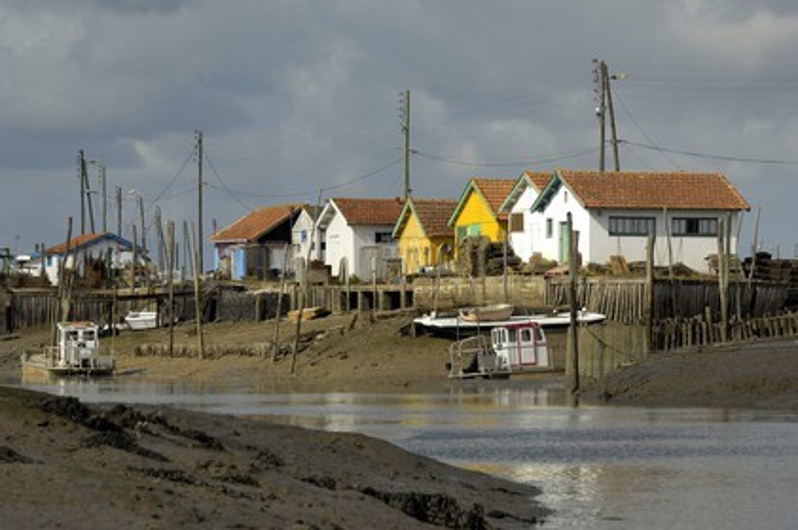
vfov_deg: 7.3
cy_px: 265
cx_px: 399
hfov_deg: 11.0
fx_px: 4153
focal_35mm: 188
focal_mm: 125
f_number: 6.7
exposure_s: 1/400
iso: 100
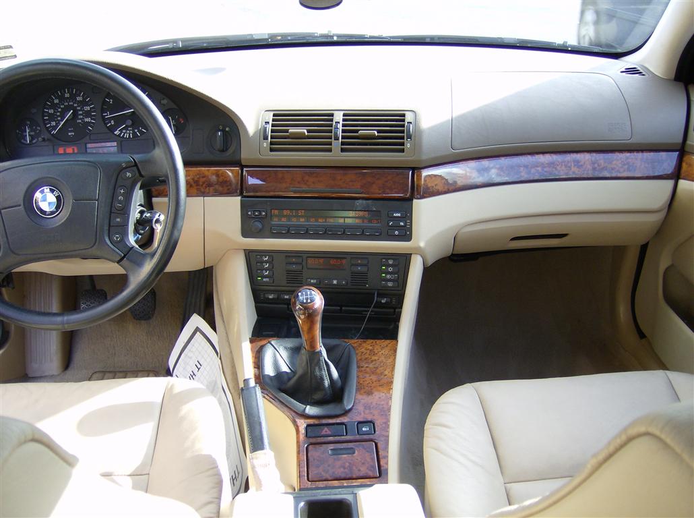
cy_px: 259
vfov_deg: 39.5
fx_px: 720
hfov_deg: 51.4
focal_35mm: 36
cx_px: 347
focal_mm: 6
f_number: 2.8
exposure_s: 1/81
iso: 100
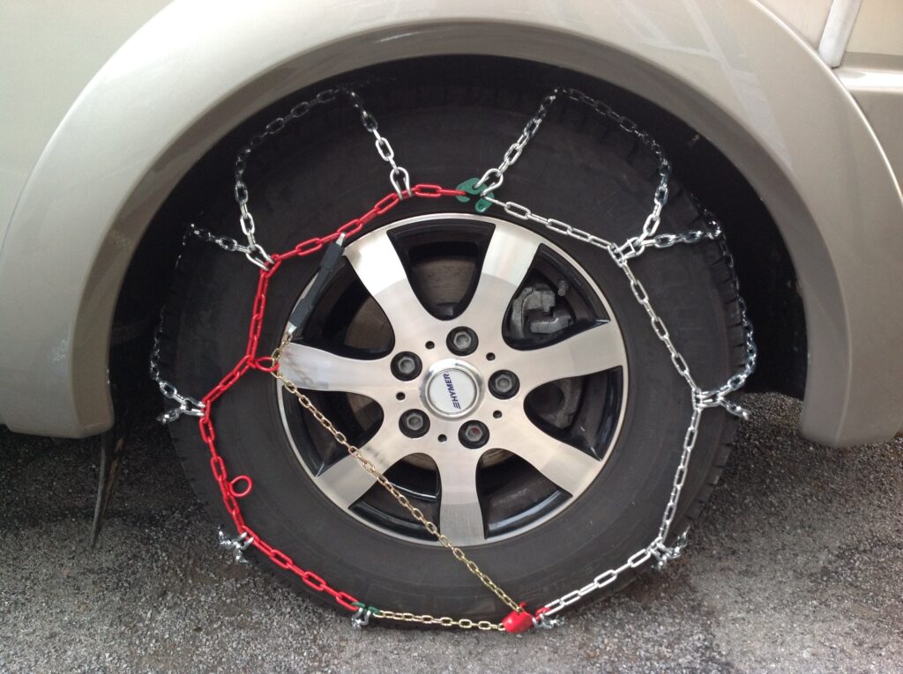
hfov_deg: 52.7
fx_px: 912
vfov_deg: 40.6
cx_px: 452
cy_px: 337
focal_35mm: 35
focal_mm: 4.28
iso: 64
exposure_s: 1/60
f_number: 2.4
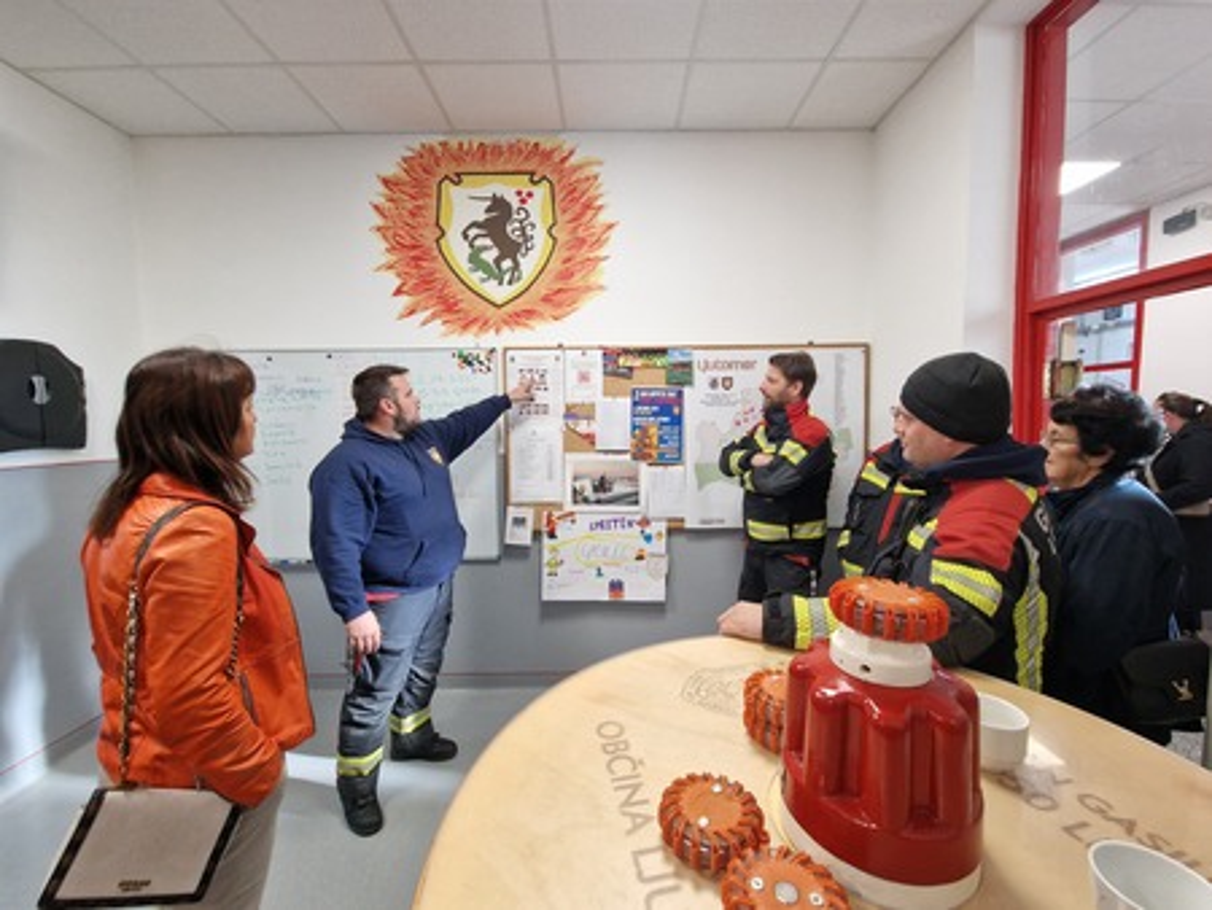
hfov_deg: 106.2
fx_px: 455
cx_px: 606
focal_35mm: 13
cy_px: 455
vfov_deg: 90.0
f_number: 2.2
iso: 250
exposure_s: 1/50
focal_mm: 2.2
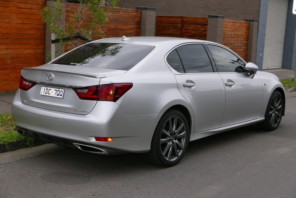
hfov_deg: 34.5
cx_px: 148
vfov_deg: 23.4
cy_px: 99
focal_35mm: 58
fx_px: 477
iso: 200
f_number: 5.6
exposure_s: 1/160
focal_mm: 26.3
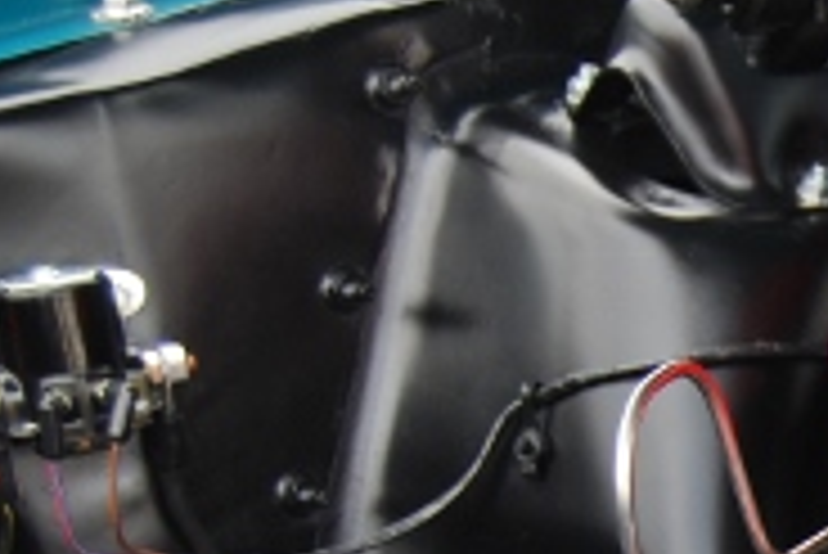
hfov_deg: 11.6
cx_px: 1386
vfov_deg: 8.1
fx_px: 3844
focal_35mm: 167
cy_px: 815
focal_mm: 32
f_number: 5.6
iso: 160
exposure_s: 1/125
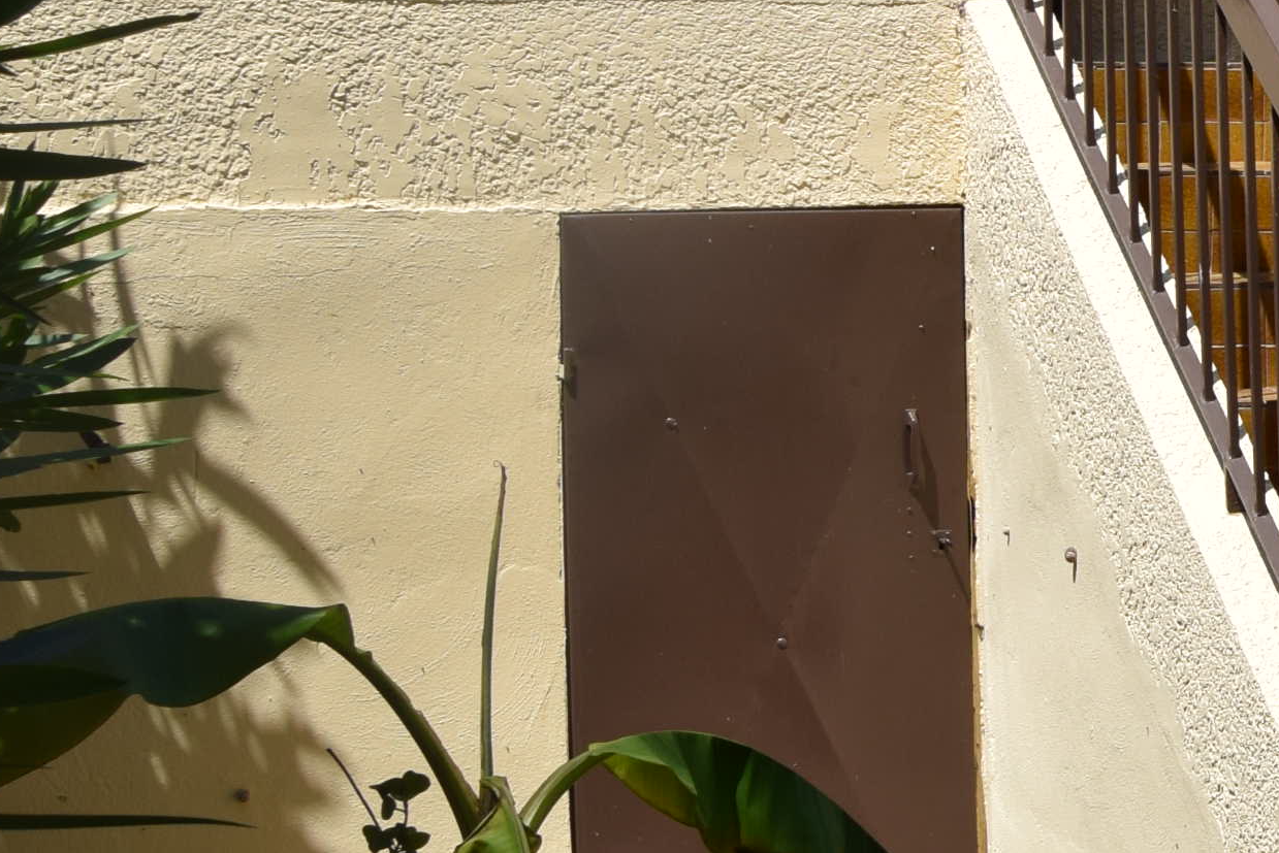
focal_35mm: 98
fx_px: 3483
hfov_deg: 17.5
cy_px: 224
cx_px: 2191
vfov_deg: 13.9
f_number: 10
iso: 200
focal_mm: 18
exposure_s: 1/400
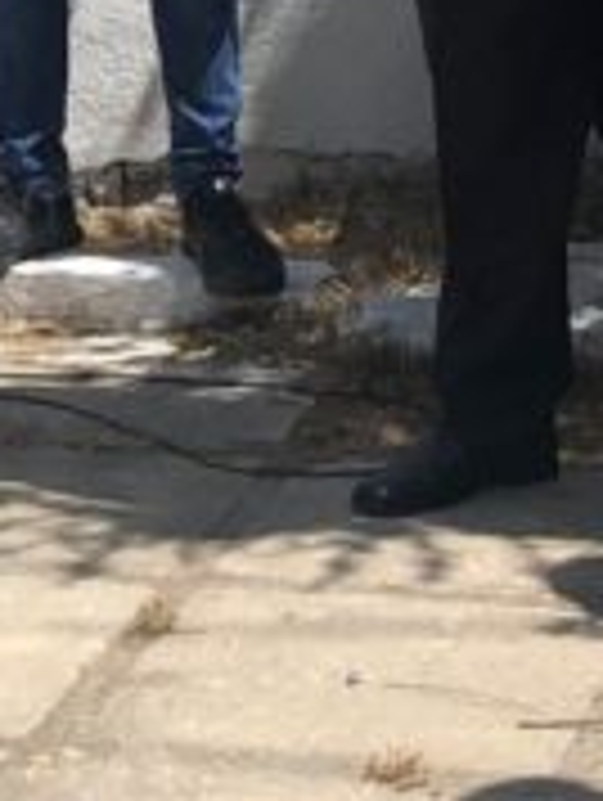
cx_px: -126
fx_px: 4171
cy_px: -214
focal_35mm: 180
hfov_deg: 8.2
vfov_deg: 10.7
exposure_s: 1/2825
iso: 20
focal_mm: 3.99
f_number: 1.8
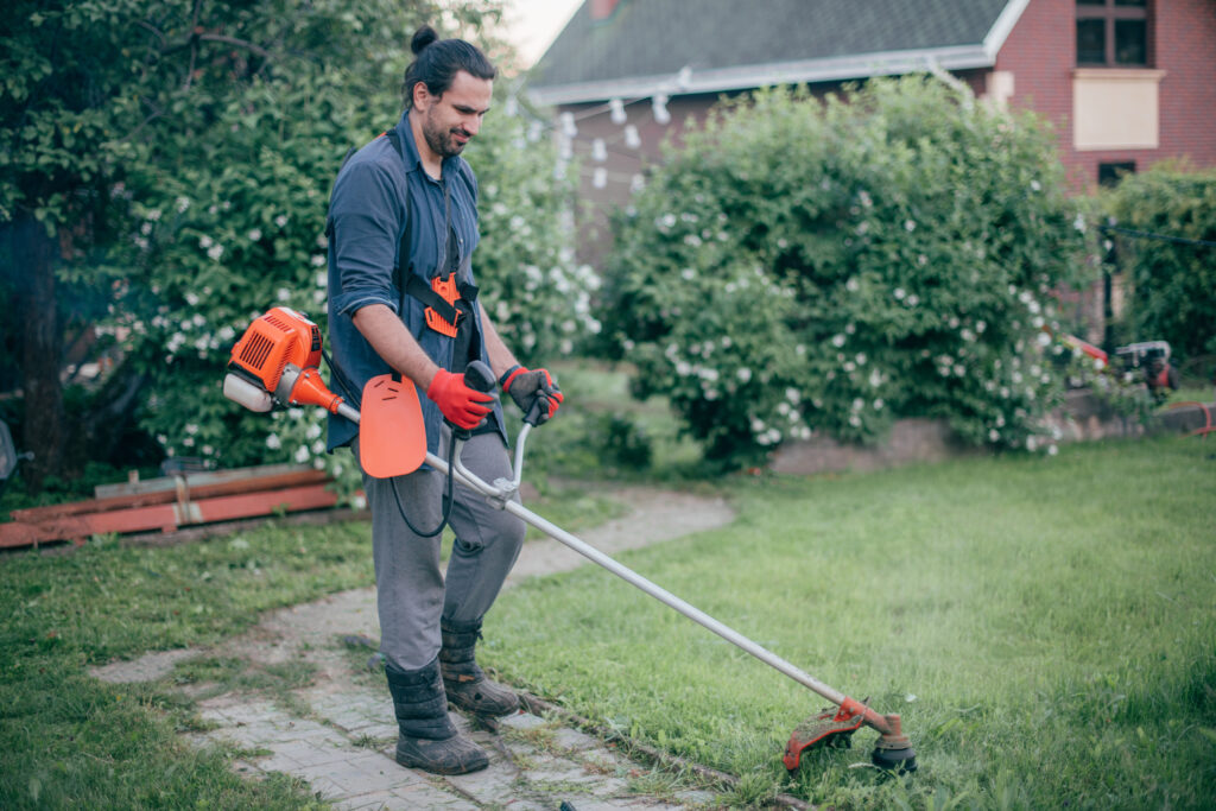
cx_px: 608
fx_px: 1689
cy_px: 406
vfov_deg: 27.0
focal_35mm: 50
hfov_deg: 39.6
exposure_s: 1/250
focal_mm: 50
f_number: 2
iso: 100
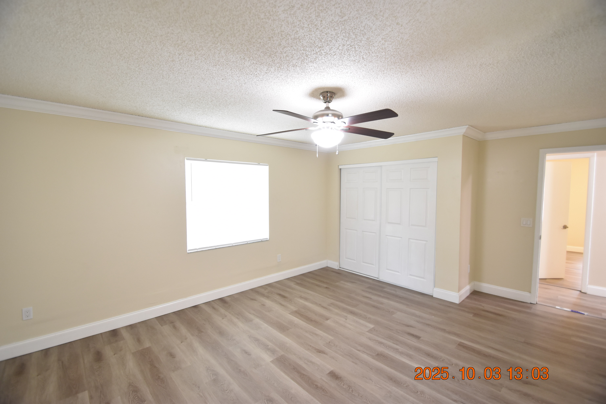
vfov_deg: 77.3
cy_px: 202
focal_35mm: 15
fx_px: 252
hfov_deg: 100.4
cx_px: 303
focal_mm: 10
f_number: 3.5
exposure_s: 1/20
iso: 800
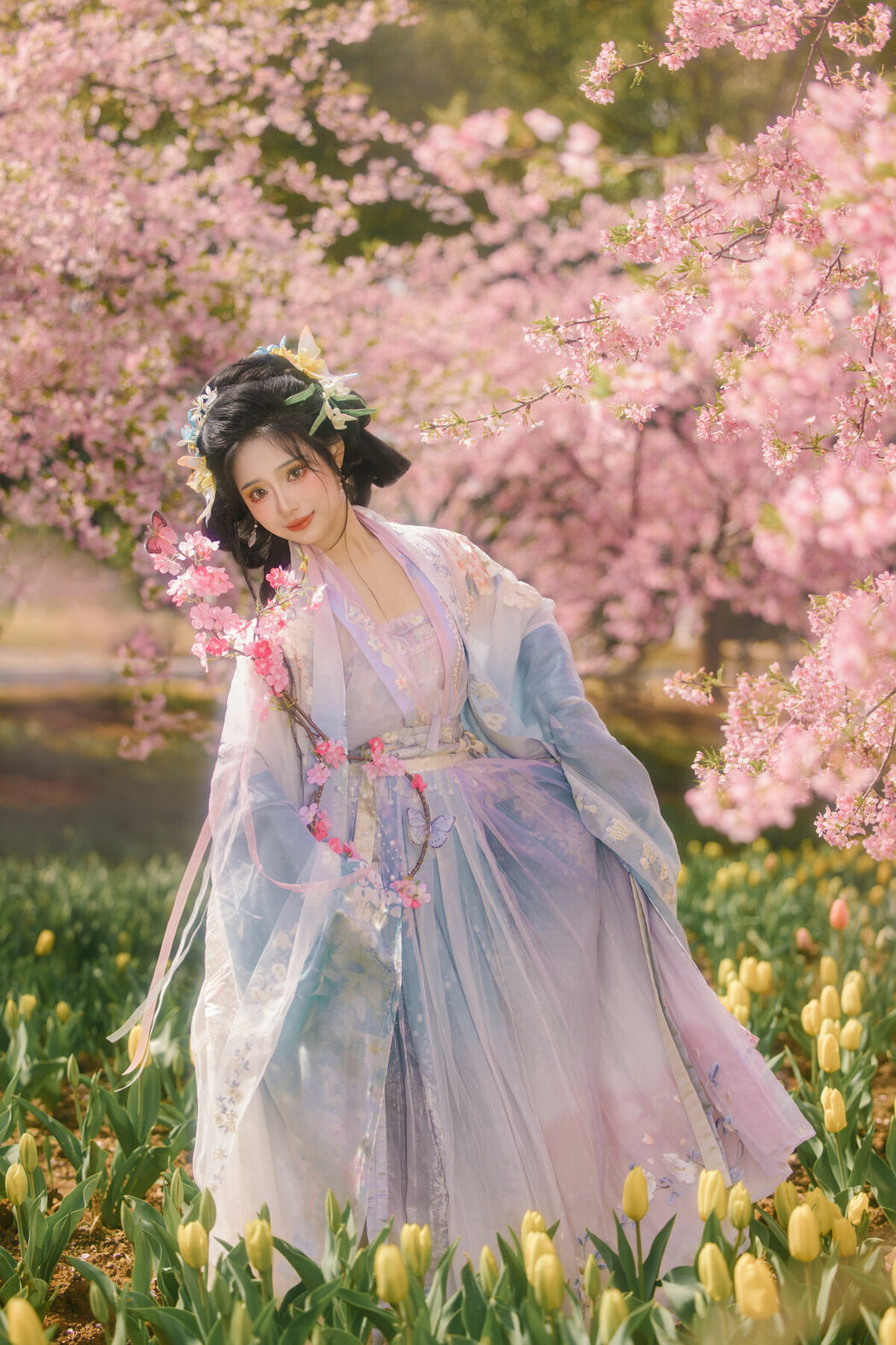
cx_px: 448
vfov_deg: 26.0
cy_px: 672
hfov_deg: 17.5
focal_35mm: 78
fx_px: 2912
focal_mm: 79
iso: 100
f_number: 2.8
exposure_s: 1/800
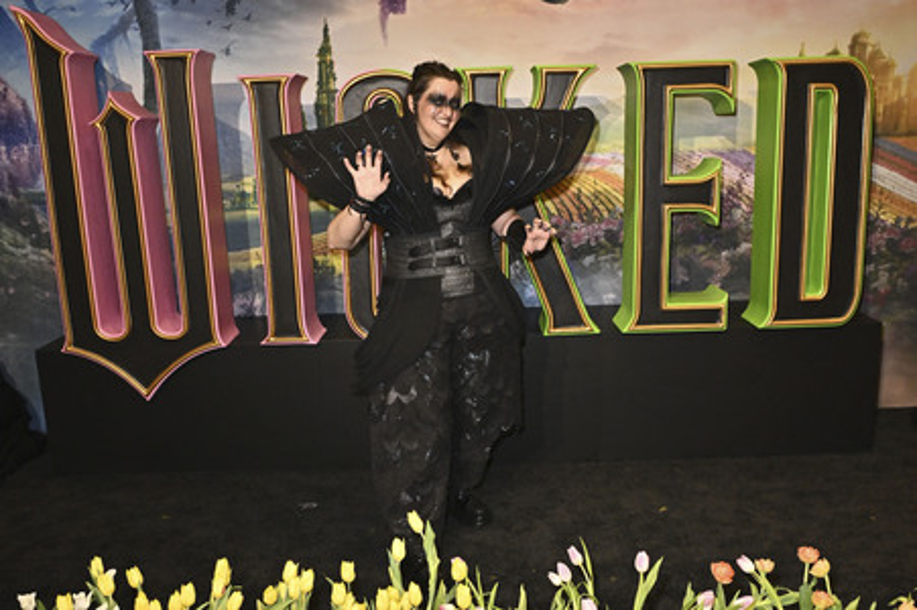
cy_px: 305
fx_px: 611
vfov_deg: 53.1
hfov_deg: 73.8
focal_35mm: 24
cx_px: 458
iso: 1600
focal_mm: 24
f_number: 4
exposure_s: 1/320
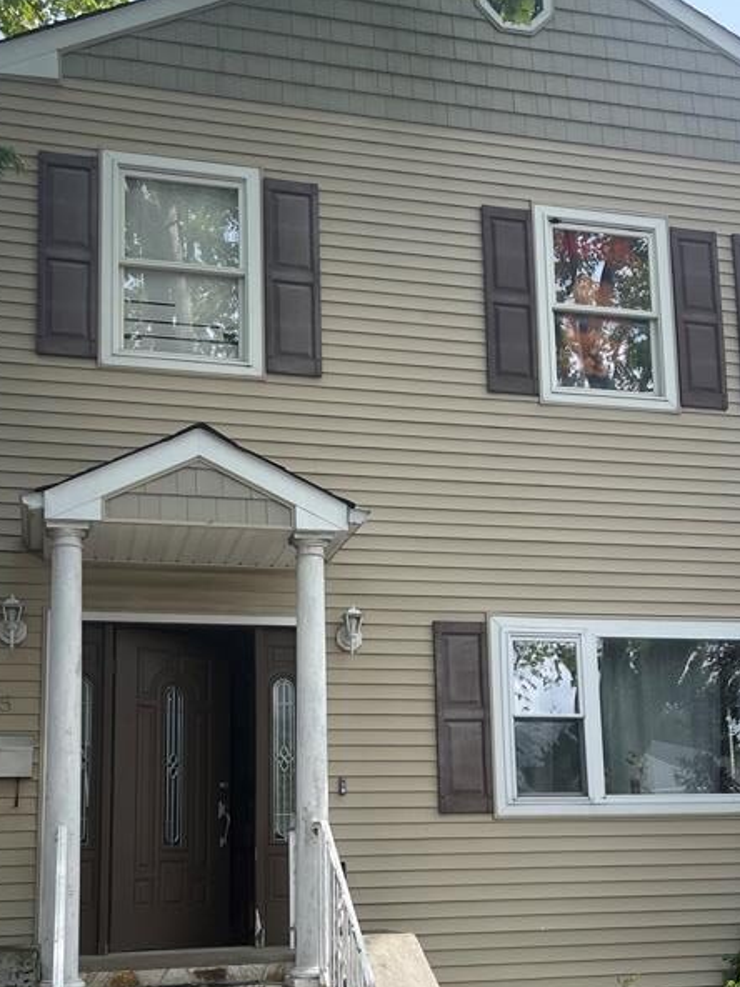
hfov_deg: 32.1
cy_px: 660
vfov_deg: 41.5
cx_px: 428
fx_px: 1283
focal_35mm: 45
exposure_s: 1/786
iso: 32
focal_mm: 5.1
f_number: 1.6
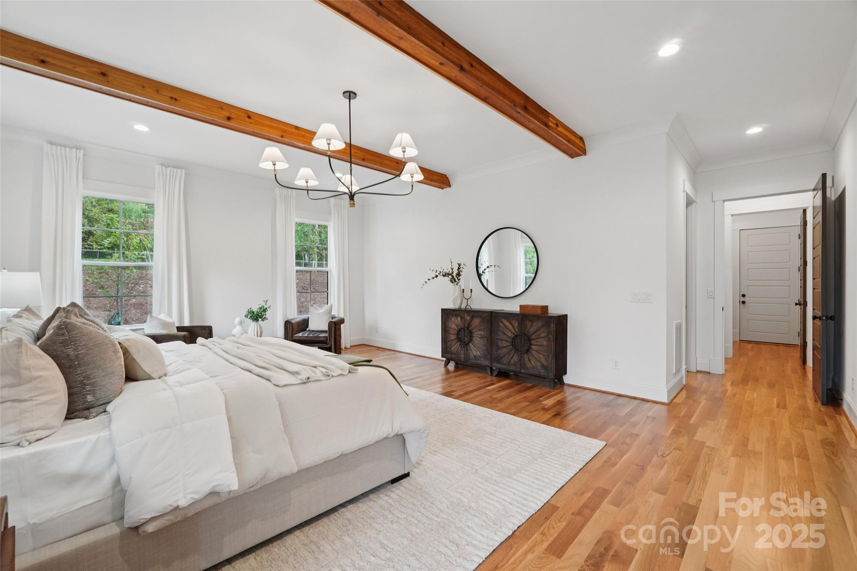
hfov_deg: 100.4
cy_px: 286
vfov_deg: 77.3
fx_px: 357
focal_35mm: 15
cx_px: 428
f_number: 8
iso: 400
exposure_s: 1/10
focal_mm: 10
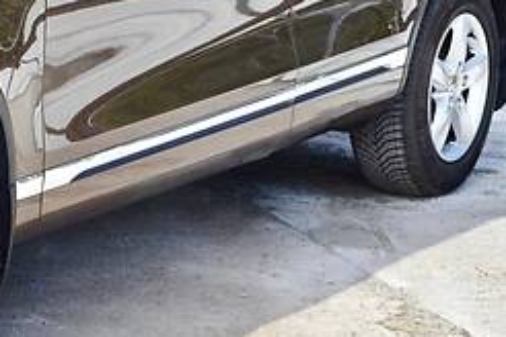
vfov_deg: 10.8
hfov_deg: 15.4
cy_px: 71
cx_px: -152
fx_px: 1785
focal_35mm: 127
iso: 100
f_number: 6.3
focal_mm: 26
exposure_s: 1/100
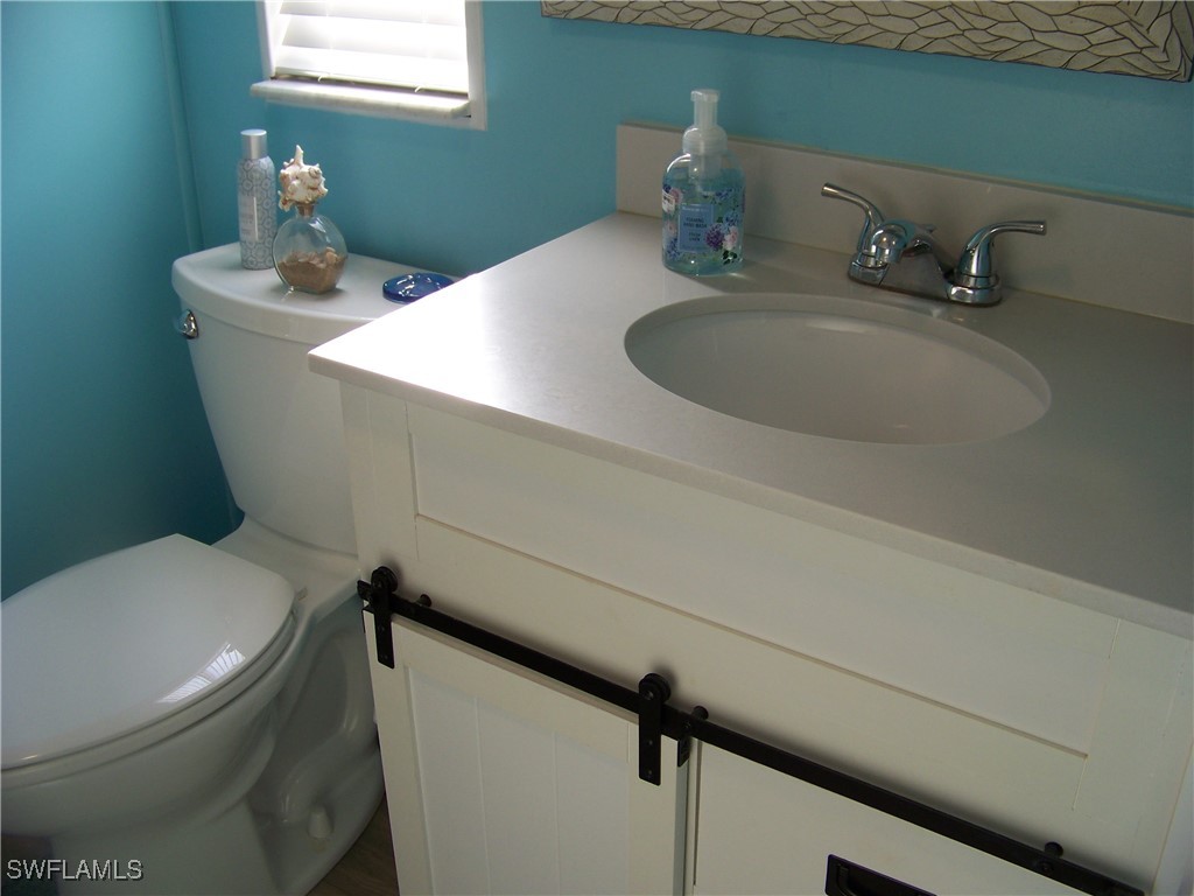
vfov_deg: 39.7
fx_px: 1242
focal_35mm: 36
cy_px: 448
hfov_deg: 51.4
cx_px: 597
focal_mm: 5.85
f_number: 2.8
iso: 64
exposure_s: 1/80
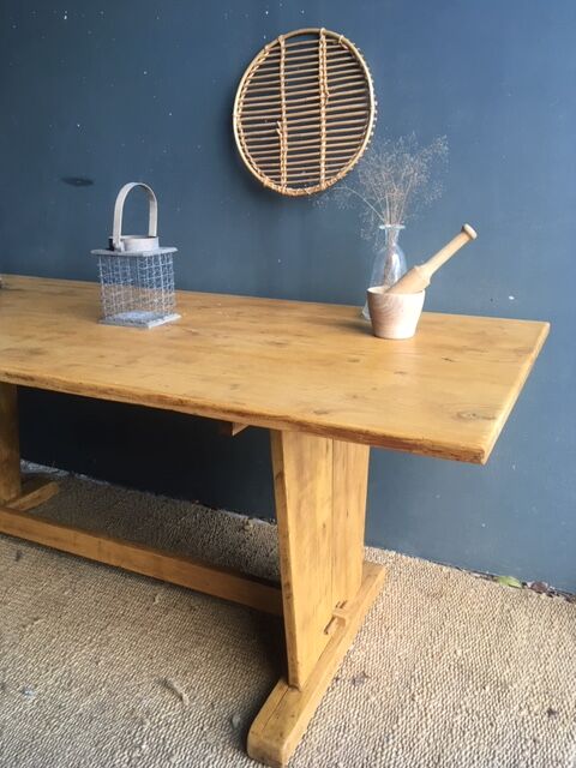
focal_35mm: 29
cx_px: 288
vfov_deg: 61.7
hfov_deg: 48.2
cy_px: 384
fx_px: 643
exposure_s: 1/33
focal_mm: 4.15
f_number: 2.2
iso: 50
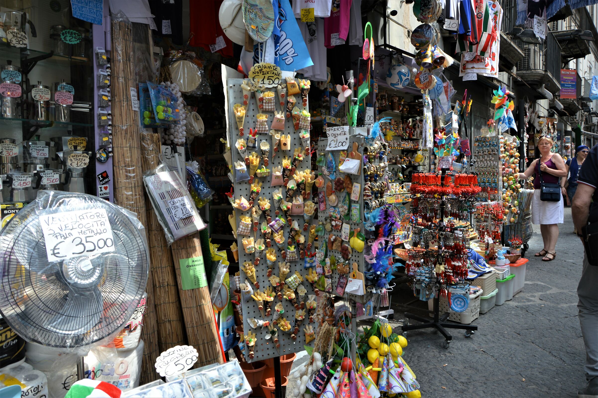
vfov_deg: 47.9
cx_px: 299
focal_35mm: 27
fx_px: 448
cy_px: 199
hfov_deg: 67.4
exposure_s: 1/125
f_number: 5.6
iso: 100
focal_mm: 18
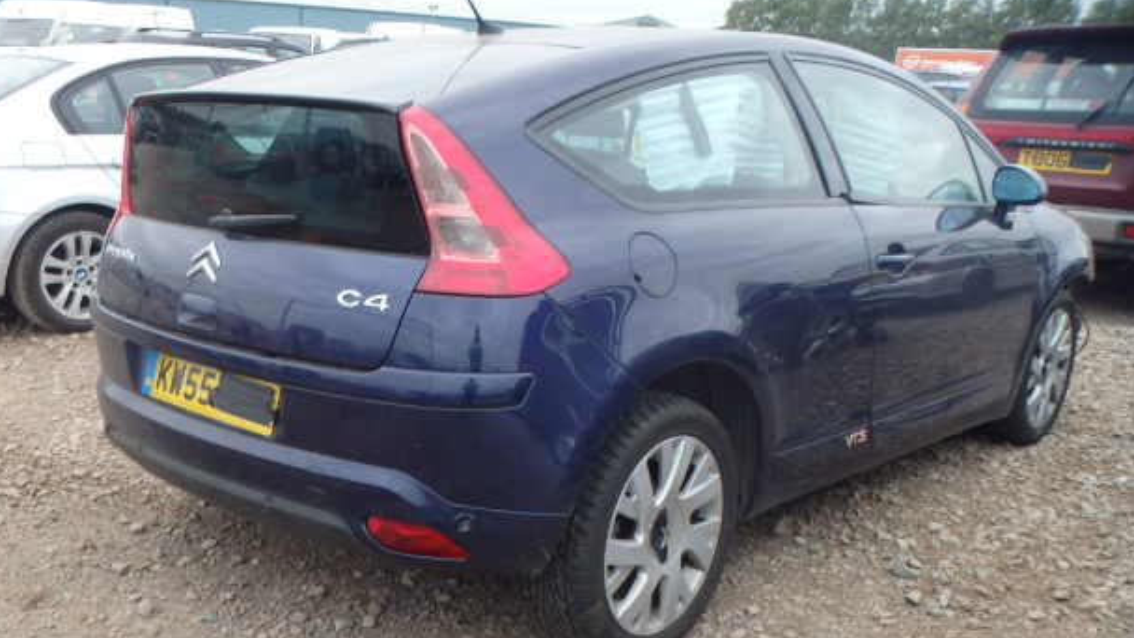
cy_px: 345
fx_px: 1173
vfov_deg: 30.4
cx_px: 574
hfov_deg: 51.6
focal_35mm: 39
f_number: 4.4
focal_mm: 6.1
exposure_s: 1/80
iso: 125
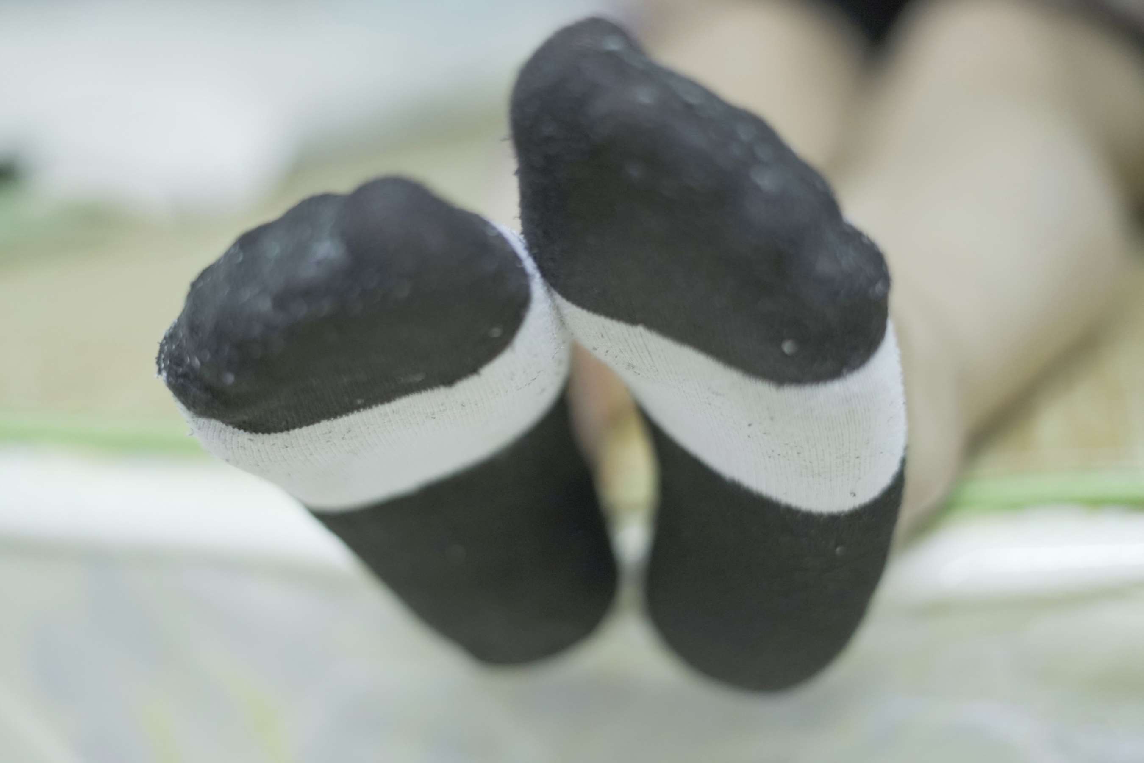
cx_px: 572
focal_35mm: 50
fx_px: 1589
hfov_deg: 39.6
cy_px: 382
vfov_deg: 27.0
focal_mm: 50
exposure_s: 1/100
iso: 1600
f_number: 1.8
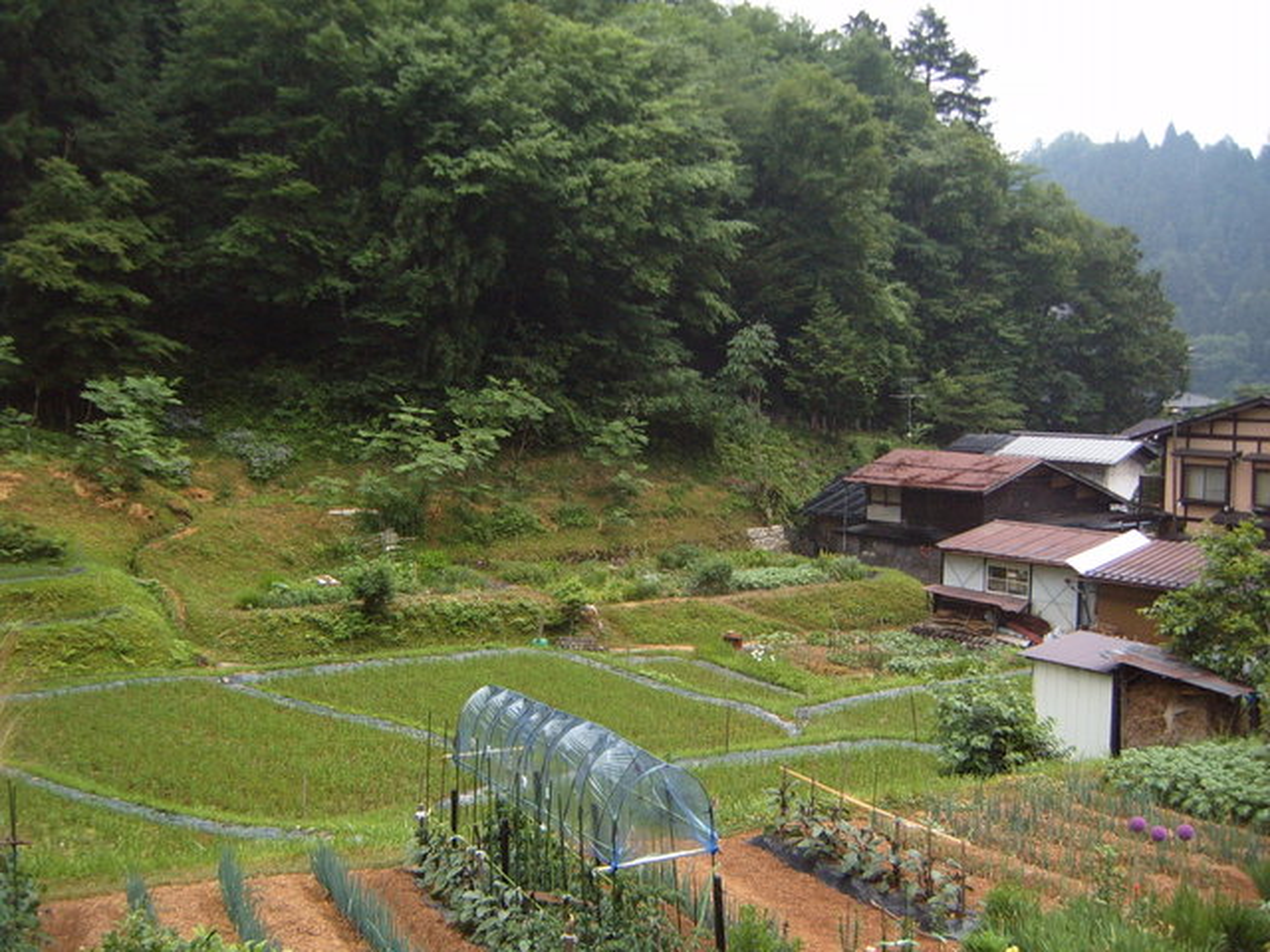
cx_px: 635
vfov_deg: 38.7
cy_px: 476
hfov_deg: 50.1
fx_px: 1357
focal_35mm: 37
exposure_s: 1/60
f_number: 2.9
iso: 141
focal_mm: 6.2
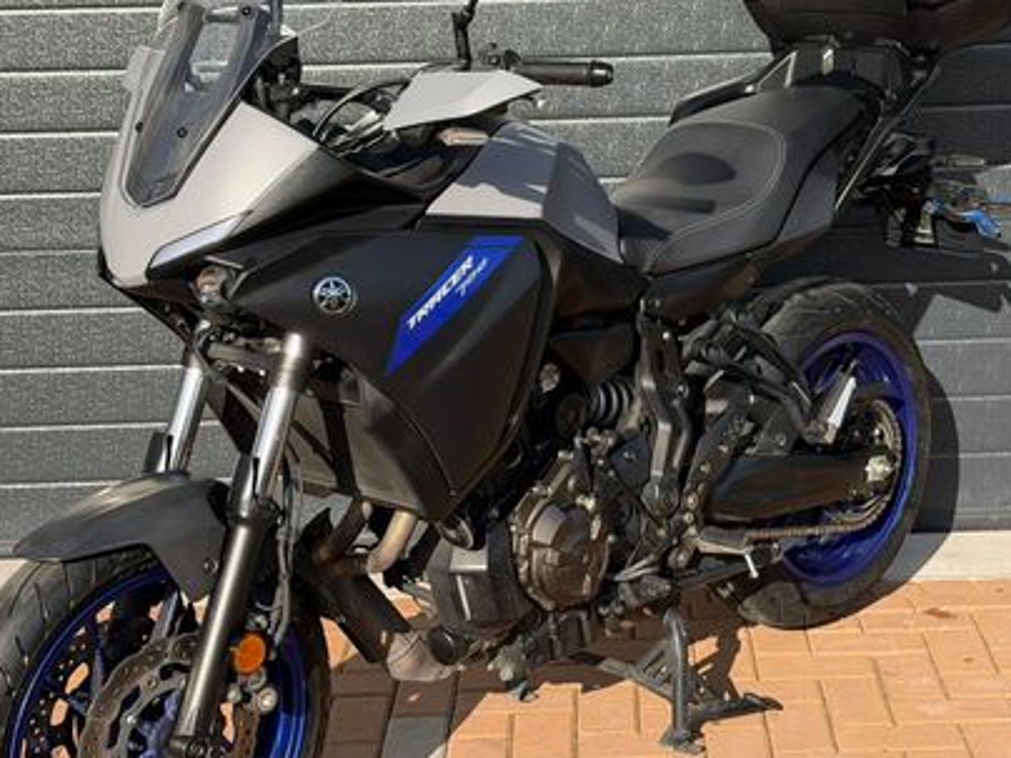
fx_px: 2220
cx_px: 623
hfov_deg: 25.6
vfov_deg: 19.4
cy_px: 380
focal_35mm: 76
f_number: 1.78
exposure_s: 1/3534
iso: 100
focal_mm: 6.76
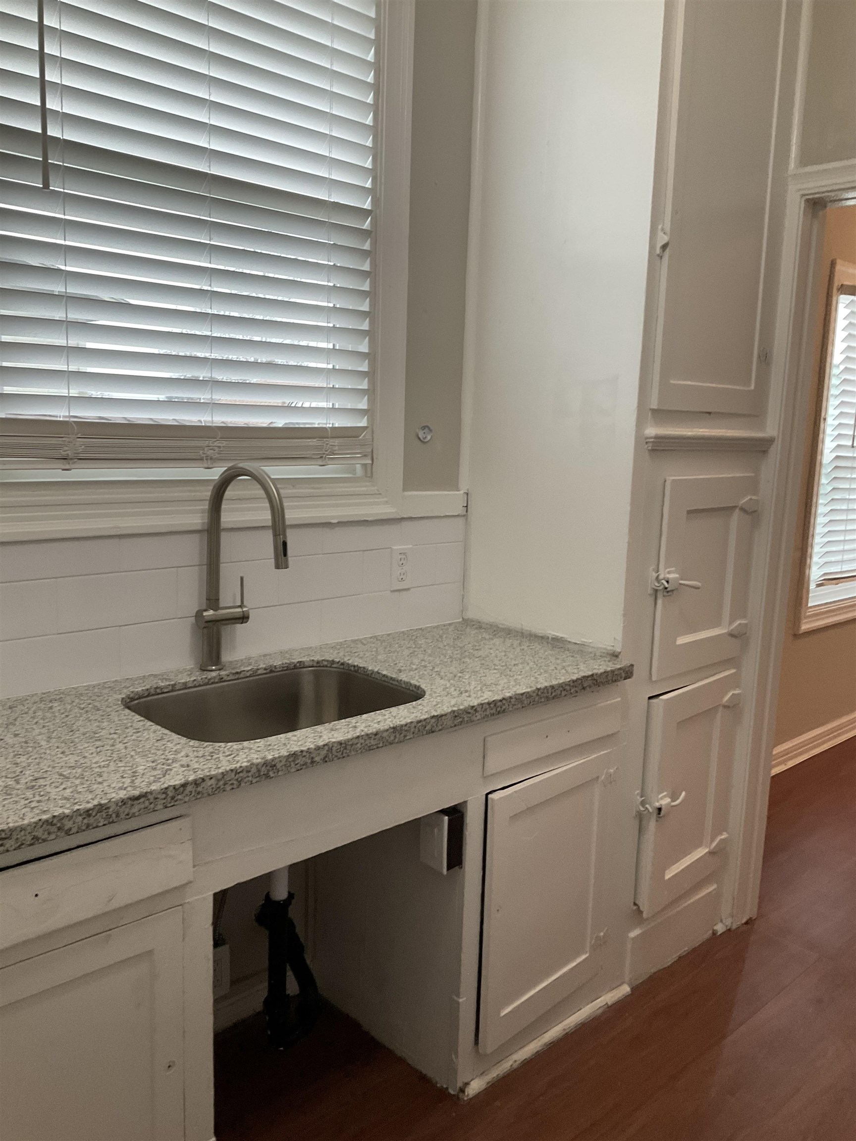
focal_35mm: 29
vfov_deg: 61.7
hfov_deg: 48.2
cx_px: 428
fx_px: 956
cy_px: 570
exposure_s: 1/60
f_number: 1.8
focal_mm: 3
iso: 80
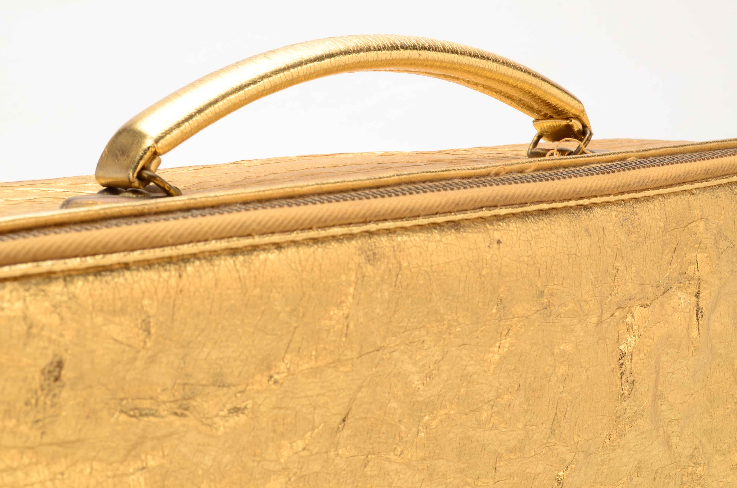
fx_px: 1685
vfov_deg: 16.5
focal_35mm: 82
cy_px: 244
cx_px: 368
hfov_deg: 24.7
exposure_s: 1/160
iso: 100
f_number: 18
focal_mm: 55
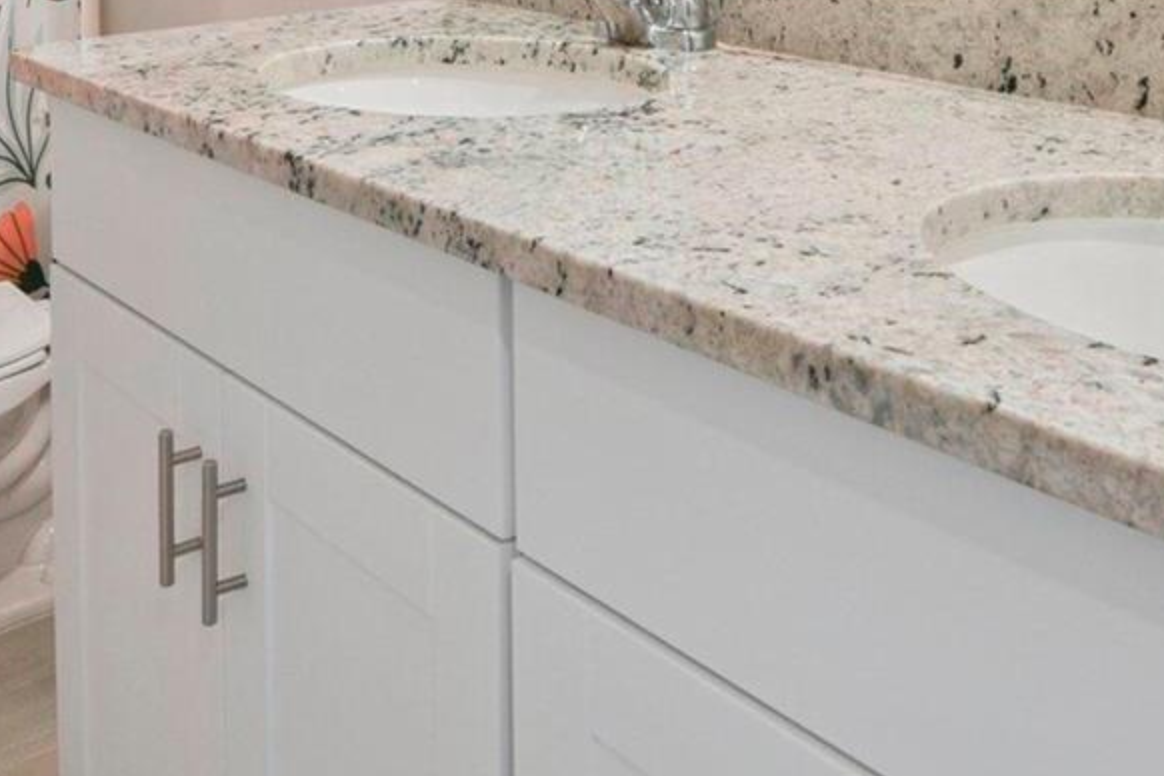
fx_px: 1423
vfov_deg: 26.4
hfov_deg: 44.5
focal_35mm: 44
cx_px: 584
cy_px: -206
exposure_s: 1/30
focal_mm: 16
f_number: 11
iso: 400
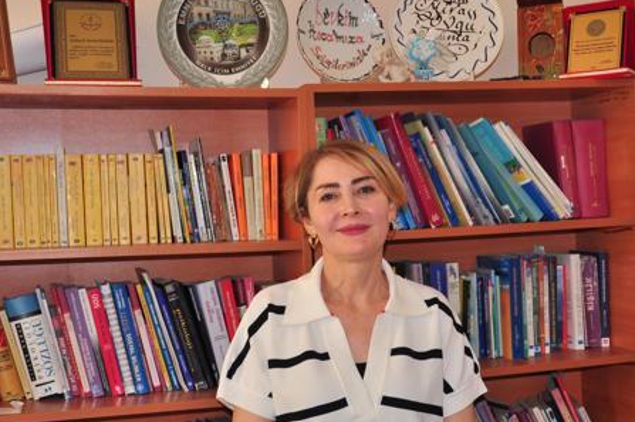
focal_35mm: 58
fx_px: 1022
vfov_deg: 23.3
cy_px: 250
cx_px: 346
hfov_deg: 34.5
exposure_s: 1/60
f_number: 4
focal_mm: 28
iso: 400
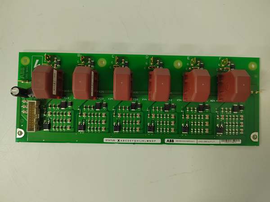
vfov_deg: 58.9
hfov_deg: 73.9
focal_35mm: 23
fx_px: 179
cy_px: 101
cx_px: 135
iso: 2053
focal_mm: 5.52
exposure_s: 1/100
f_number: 1.9
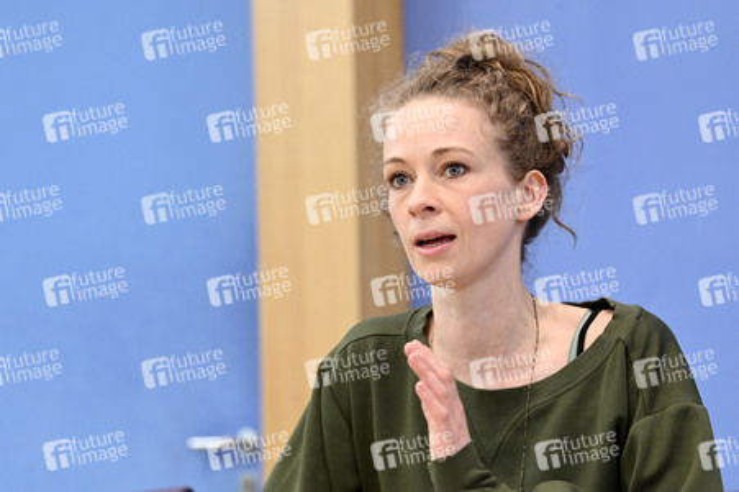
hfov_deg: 14.2
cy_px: 246
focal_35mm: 145
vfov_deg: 9.4
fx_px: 2974
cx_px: 370
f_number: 6.3
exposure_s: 1/500
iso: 4000
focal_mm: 145
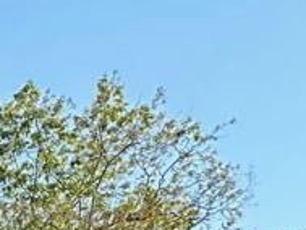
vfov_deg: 7.4
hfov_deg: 9.3
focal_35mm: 169
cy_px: 776
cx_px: -605
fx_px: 1495
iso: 80
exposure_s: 1/1495
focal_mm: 6.86
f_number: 1.78
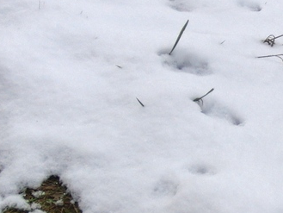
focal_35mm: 72
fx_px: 589
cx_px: 156
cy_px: 17
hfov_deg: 27.0
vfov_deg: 20.0
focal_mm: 6.42
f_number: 3.6
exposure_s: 1/640
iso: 100
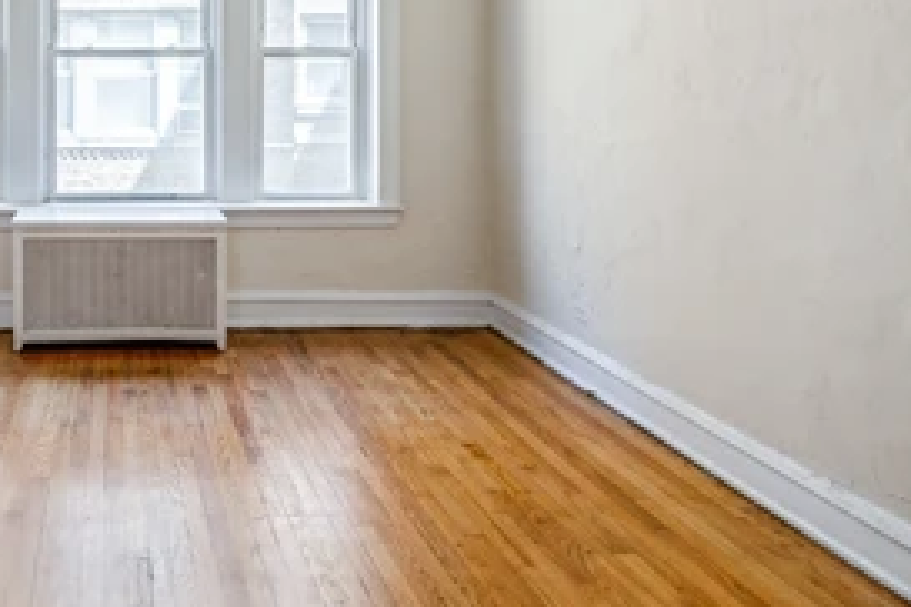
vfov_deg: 37.5
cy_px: 65
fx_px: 835
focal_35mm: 33
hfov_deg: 52.0
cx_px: 133
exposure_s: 1/4
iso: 100
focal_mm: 10
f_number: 11
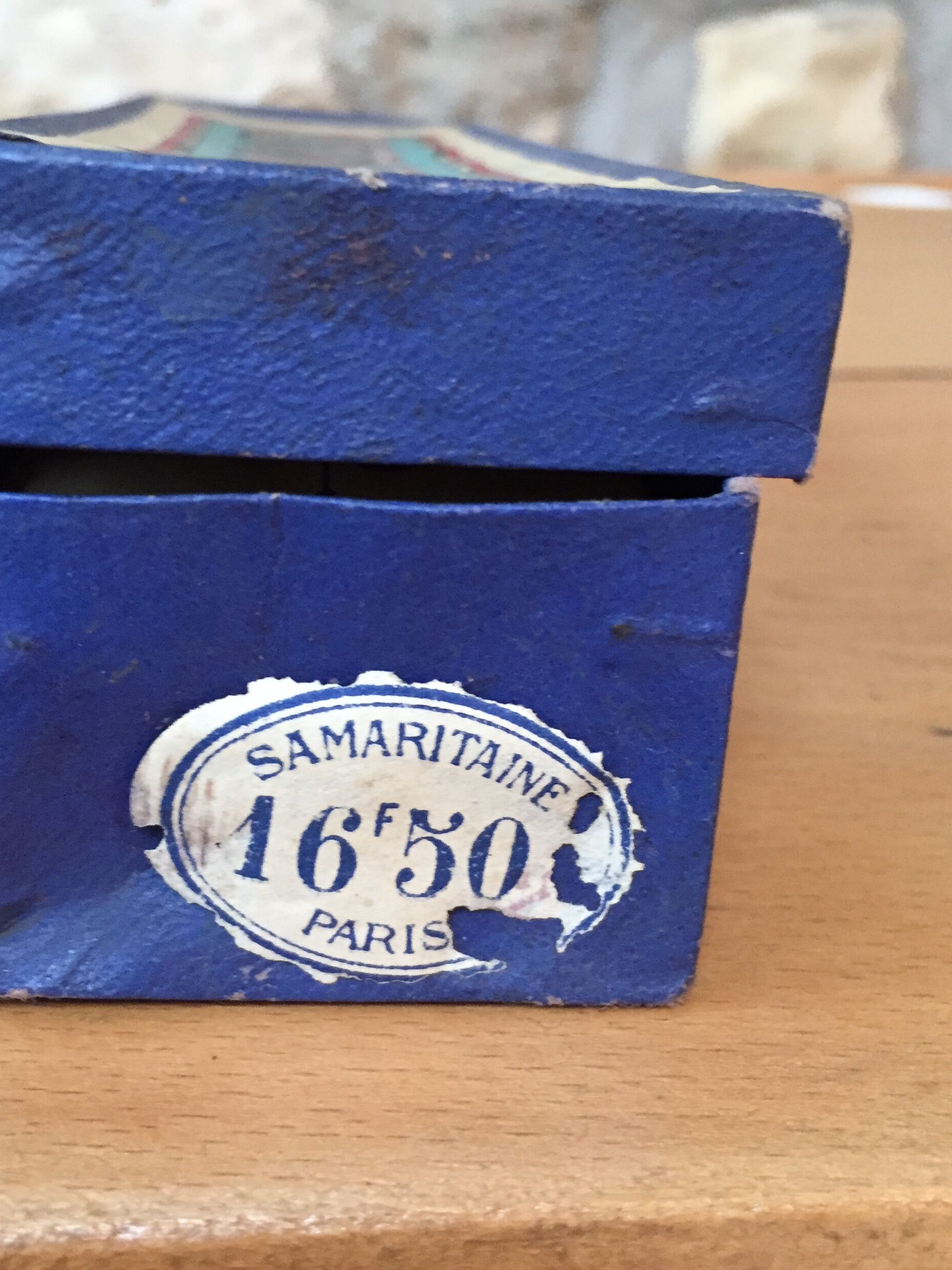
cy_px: 605
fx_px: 1394
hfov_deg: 37.7
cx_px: 434
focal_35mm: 38
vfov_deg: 49.0
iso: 250
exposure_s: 1/25
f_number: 2.2
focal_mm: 4.15
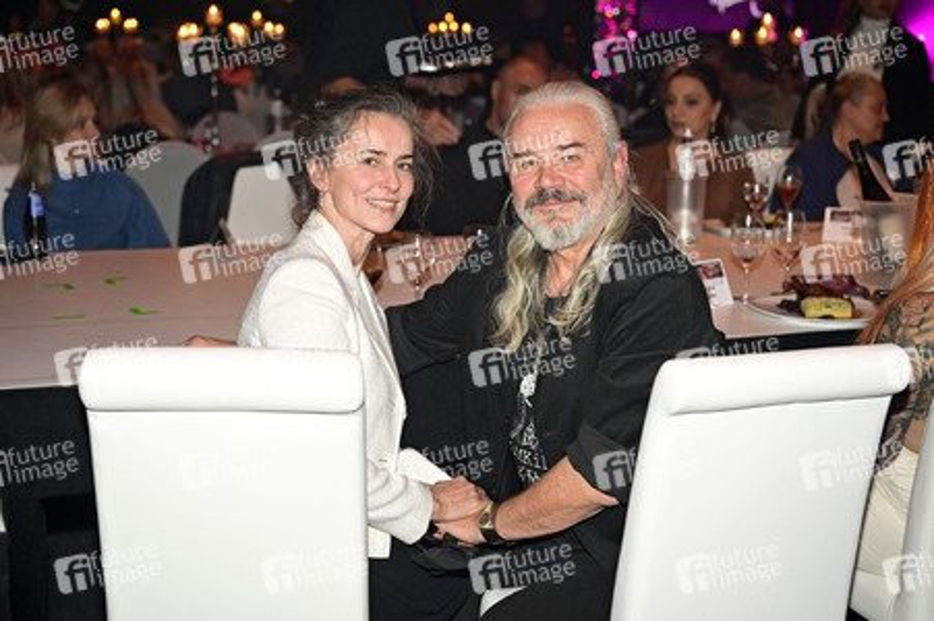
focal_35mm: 53
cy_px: 310
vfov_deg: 25.5
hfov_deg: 37.5
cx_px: 467
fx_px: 1374
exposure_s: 1/200
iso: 3200
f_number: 3.5
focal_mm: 53
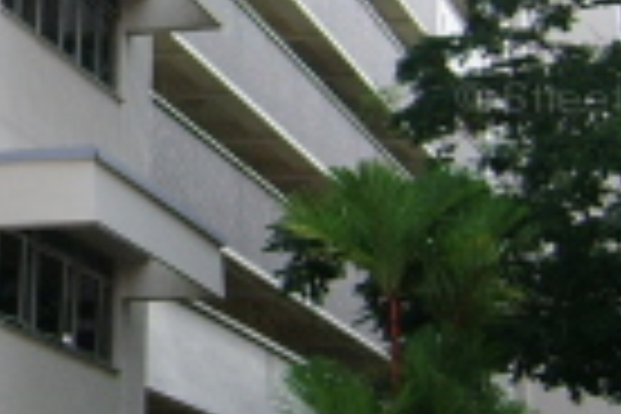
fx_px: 2501
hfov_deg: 13.8
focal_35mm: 145
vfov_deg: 9.4
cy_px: 104
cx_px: -108
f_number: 2.8
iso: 50
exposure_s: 1/250
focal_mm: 5.95
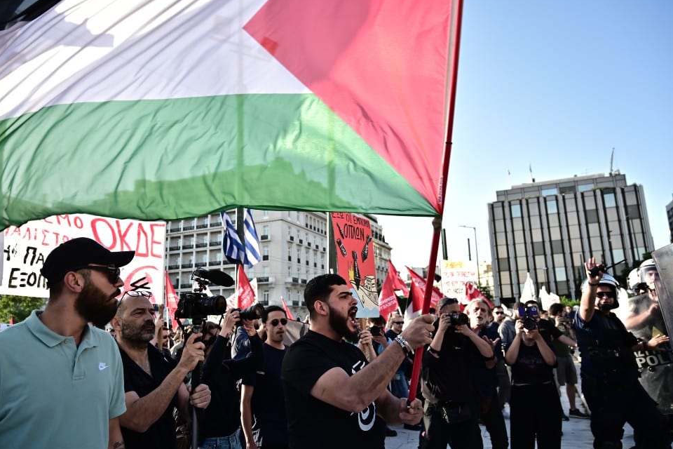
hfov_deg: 71.5
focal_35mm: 25
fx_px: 467
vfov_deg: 51.3
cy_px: 226
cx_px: 326
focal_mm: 24
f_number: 4
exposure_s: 1/1000
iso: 640
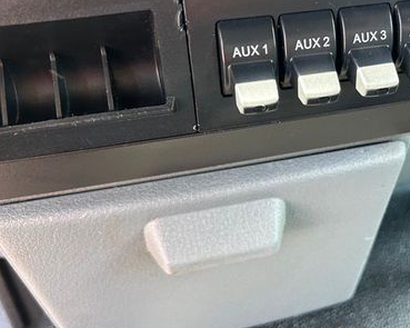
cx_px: 301
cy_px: 138
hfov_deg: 41.0
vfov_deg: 34.1
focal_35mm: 44
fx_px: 534
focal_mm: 5.7
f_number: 1.5
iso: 125
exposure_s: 1/90
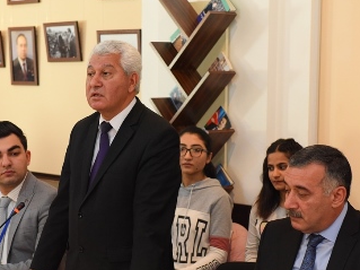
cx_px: 160
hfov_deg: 20.7
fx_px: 988
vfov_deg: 15.5
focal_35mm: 95
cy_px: 163
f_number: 5.6
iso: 5000
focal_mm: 70
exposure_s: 1/125
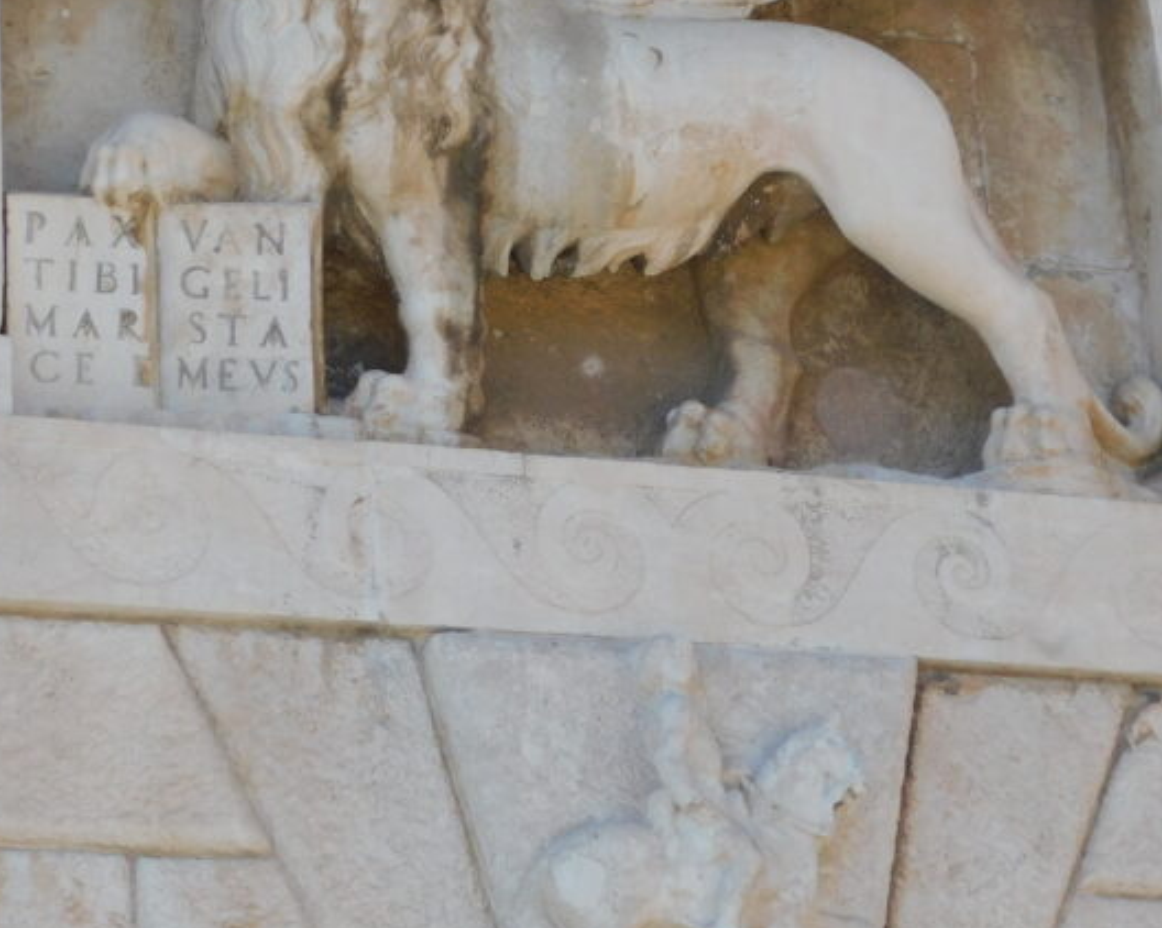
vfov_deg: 12.3
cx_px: 601
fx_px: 4297
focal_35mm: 125
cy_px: 185
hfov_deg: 15.4
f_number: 4.2
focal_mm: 11.7
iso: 125
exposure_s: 1/320
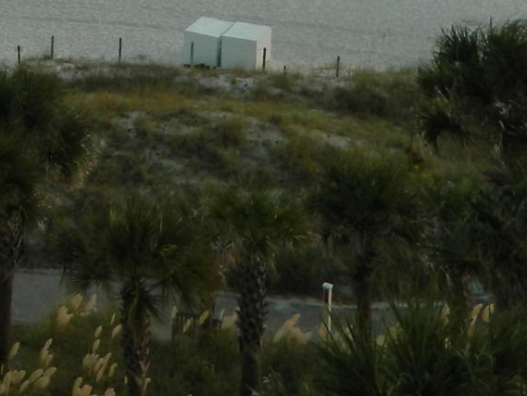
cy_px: -292
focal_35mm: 90
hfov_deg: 20.1
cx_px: -143
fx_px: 1370
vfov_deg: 14.6
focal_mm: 4.5
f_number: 3.1
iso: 80
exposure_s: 1/100
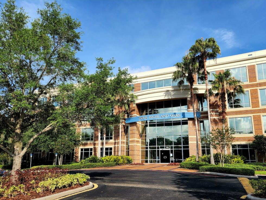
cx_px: 133
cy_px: 100
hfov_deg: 73.9
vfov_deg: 58.9
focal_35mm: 23
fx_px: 177
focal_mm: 5.4
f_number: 1.8
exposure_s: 1/1000
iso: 20
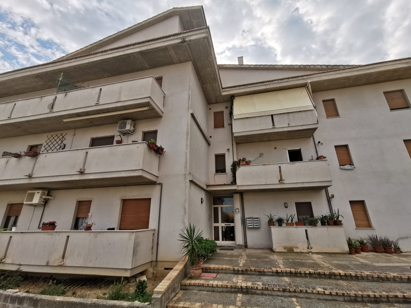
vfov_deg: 78.1
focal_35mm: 16
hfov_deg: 94.5
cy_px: 154
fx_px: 190
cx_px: 206
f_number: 2.2
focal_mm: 2.35
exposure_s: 1/1211
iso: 50
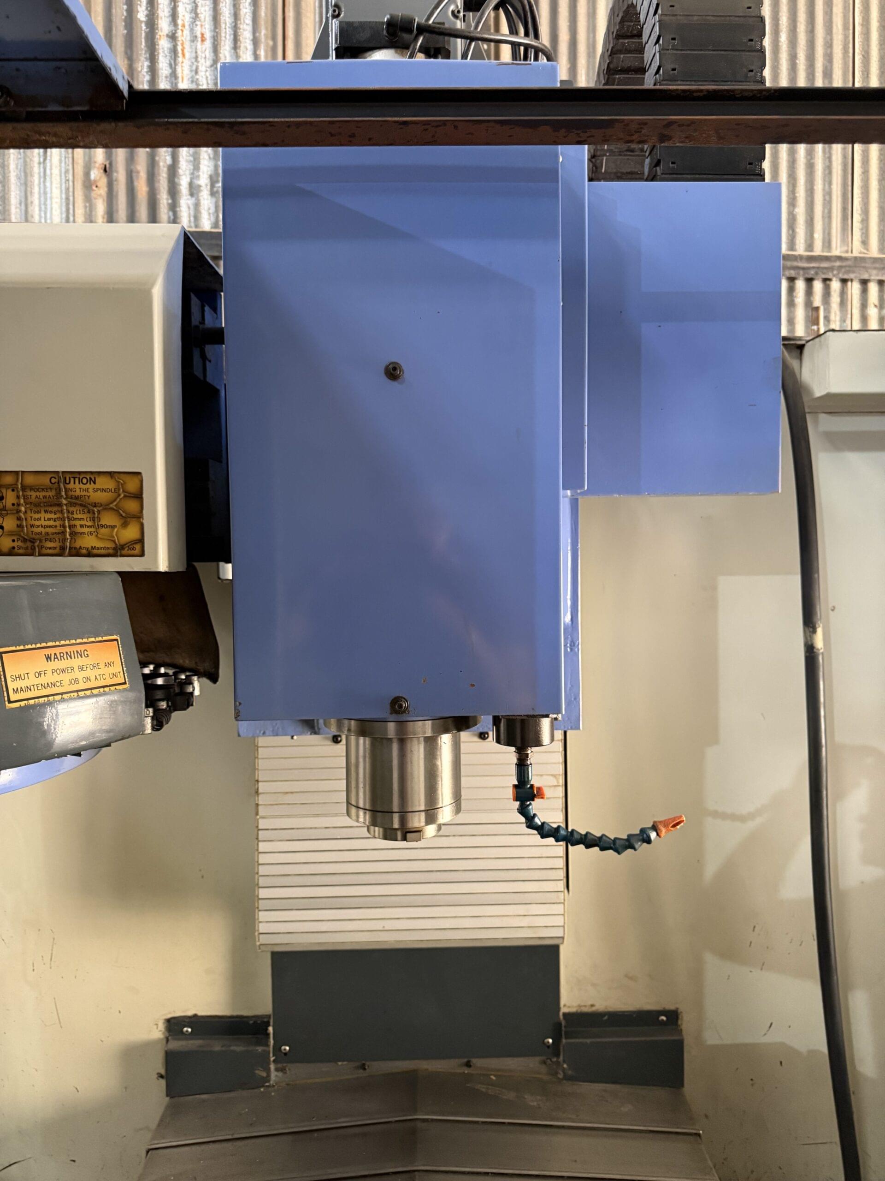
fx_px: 818
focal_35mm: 24
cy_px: 590
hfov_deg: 56.8
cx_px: 442
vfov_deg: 71.6
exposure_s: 1/50
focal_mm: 6.76
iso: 640
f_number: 1.78
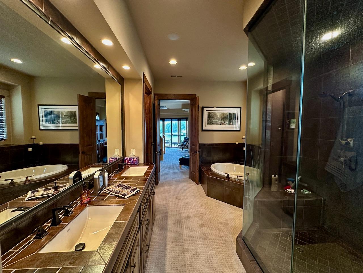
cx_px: 182
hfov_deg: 102.1
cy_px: 136
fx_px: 147
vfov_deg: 85.7
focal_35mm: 14
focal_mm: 2.22
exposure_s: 1/60
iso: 500
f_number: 2.2
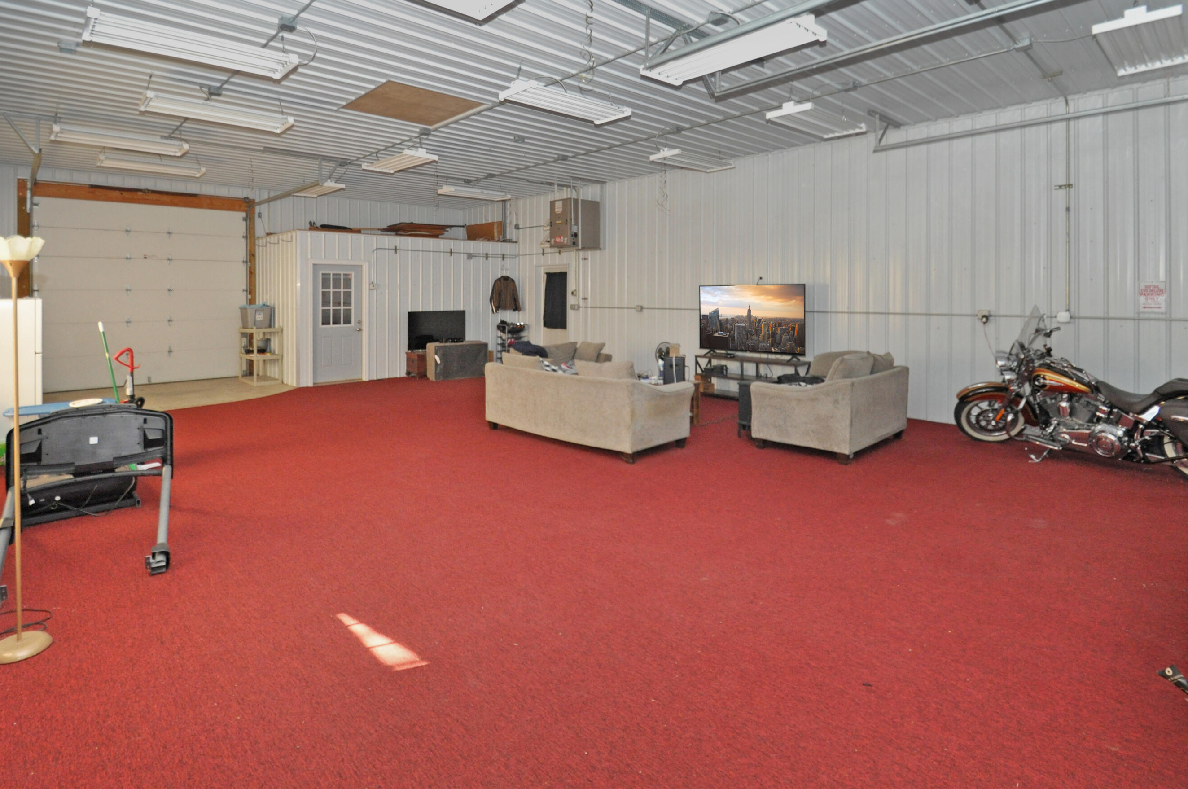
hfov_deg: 93.2
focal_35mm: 17
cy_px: 344
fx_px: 560
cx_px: 560
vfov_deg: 70.0
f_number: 4
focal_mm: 10
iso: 800
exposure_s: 1/60
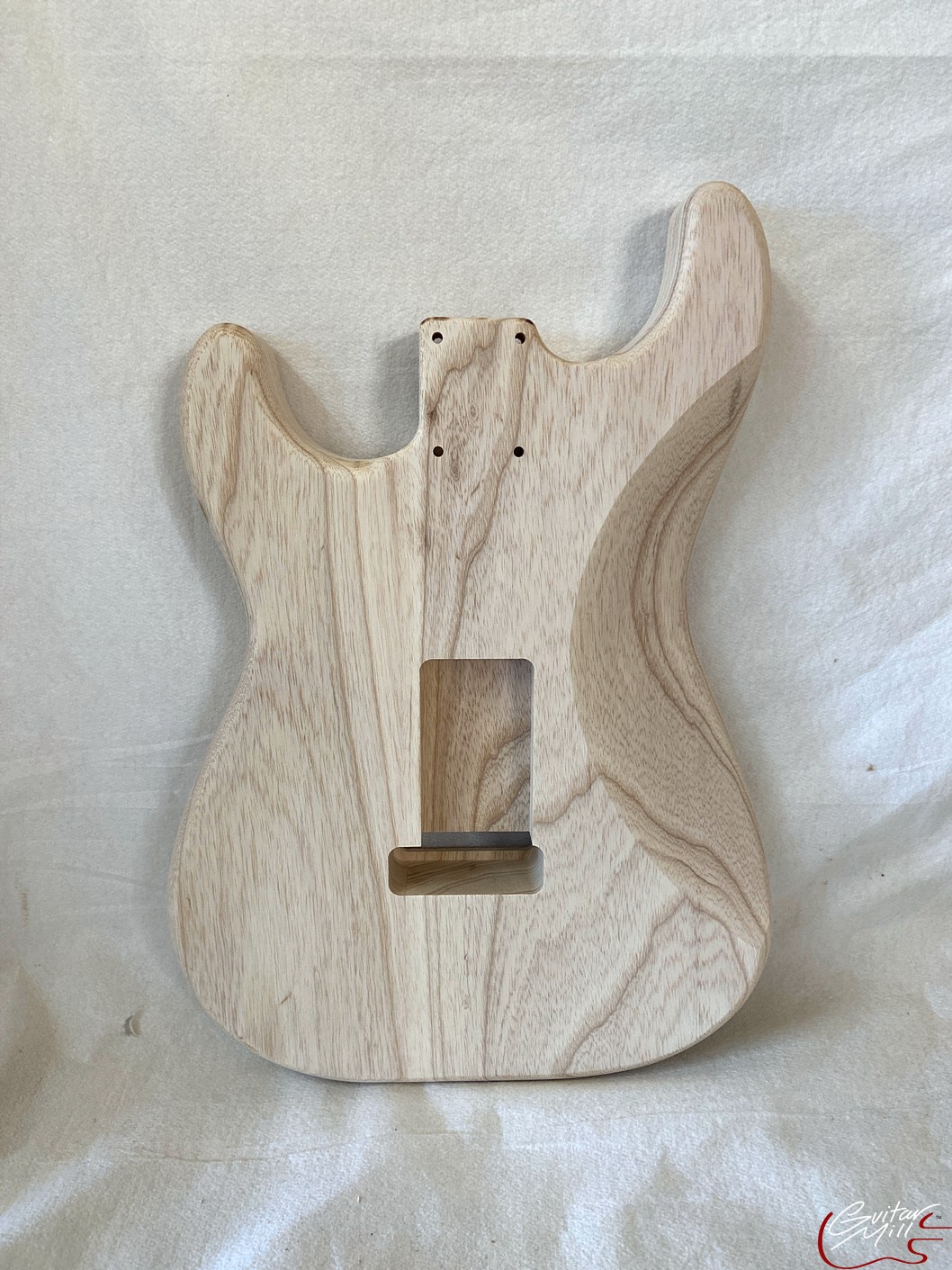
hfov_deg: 53.1
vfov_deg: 67.3
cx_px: 476
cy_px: 635
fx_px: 954
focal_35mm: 26
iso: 125
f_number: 1.8
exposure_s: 1/120
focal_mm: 4.25
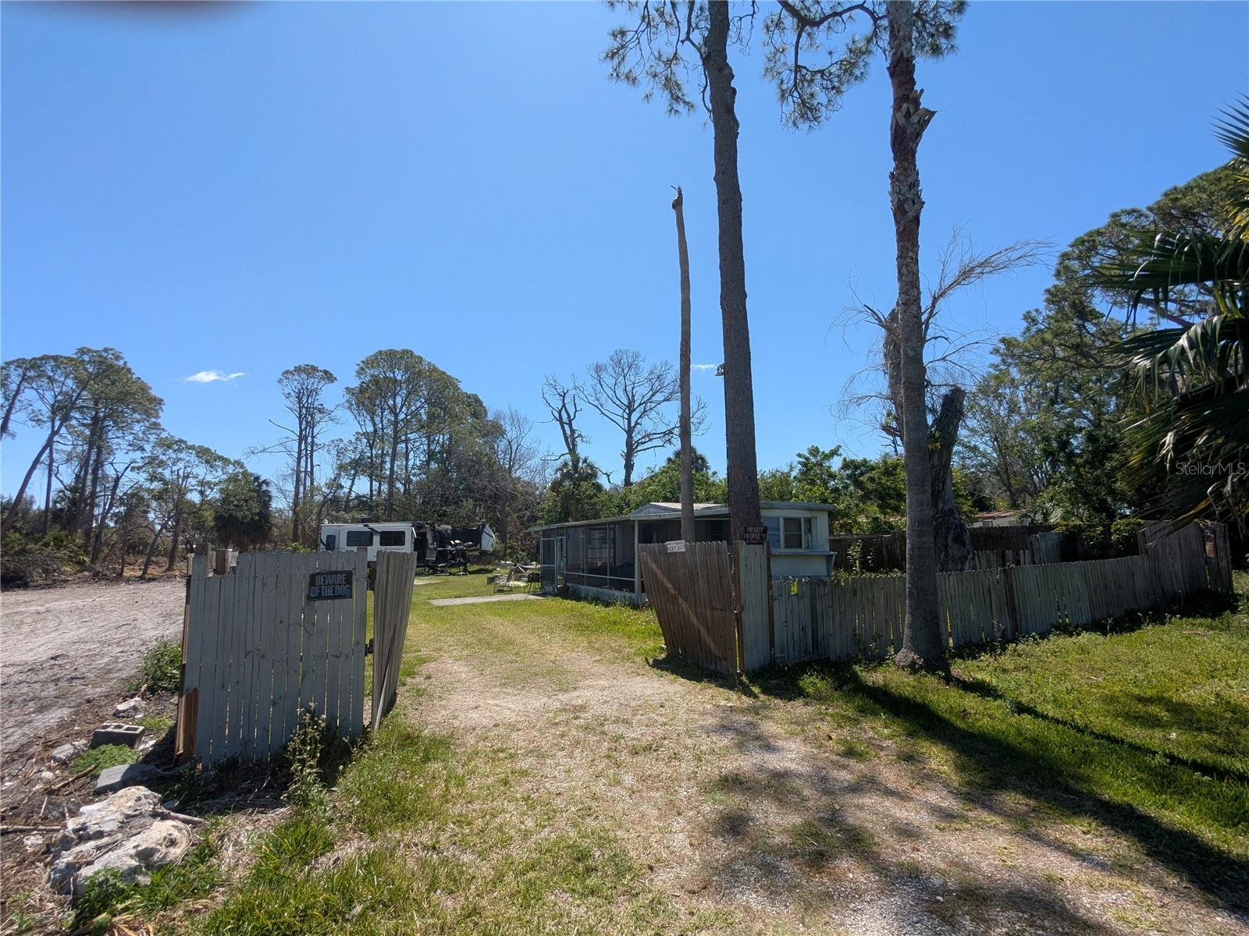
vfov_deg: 78.1
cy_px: 468
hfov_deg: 94.5
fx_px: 577
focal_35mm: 16
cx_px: 624
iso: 50
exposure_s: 1/1603
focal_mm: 2.35
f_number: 2.2
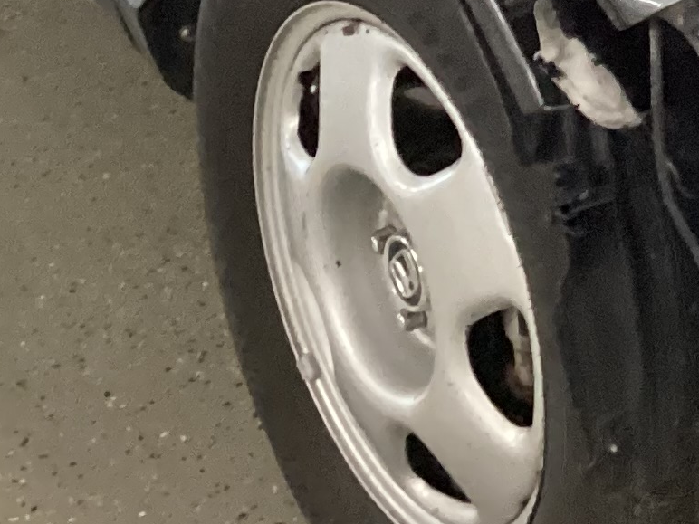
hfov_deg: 14.6
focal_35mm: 131
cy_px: -390
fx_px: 2645
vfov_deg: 10.7
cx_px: 842
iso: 400
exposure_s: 1/50
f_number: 2.4
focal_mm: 3.3
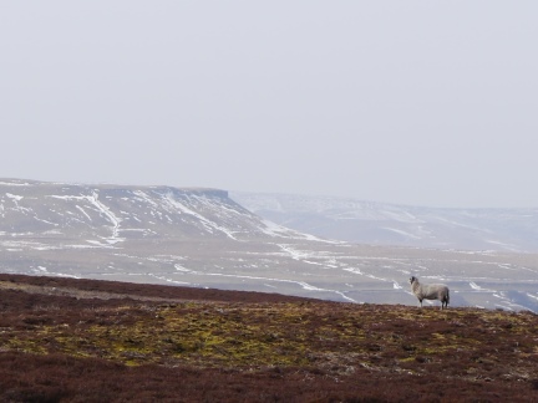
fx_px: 1306
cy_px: 202
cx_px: 269
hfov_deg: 23.3
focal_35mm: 84
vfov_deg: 17.6
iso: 160
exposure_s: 1/320
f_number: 8
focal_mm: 42
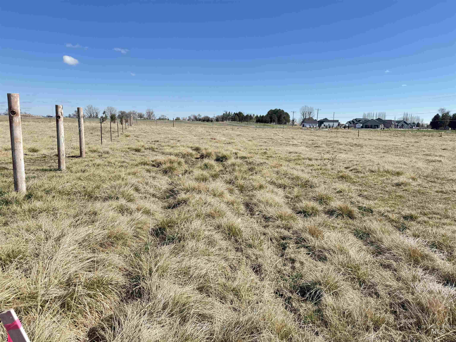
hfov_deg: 71.6
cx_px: 228
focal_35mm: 24
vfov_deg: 56.8
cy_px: 171
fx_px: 316
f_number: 1.78
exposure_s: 1/1767
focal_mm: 6.76
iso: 80
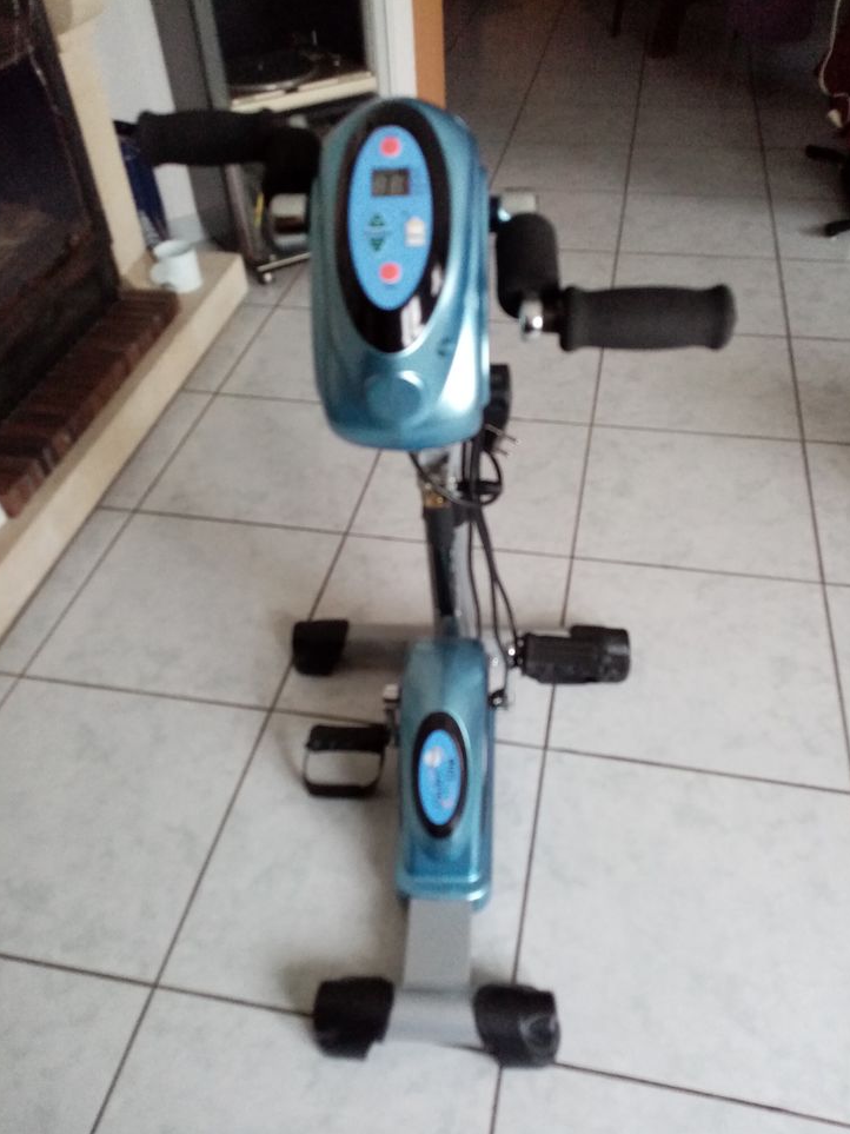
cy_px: 584
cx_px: 431
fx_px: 884
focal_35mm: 27
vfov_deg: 65.3
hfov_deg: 51.3
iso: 594
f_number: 1.8
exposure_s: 1/25
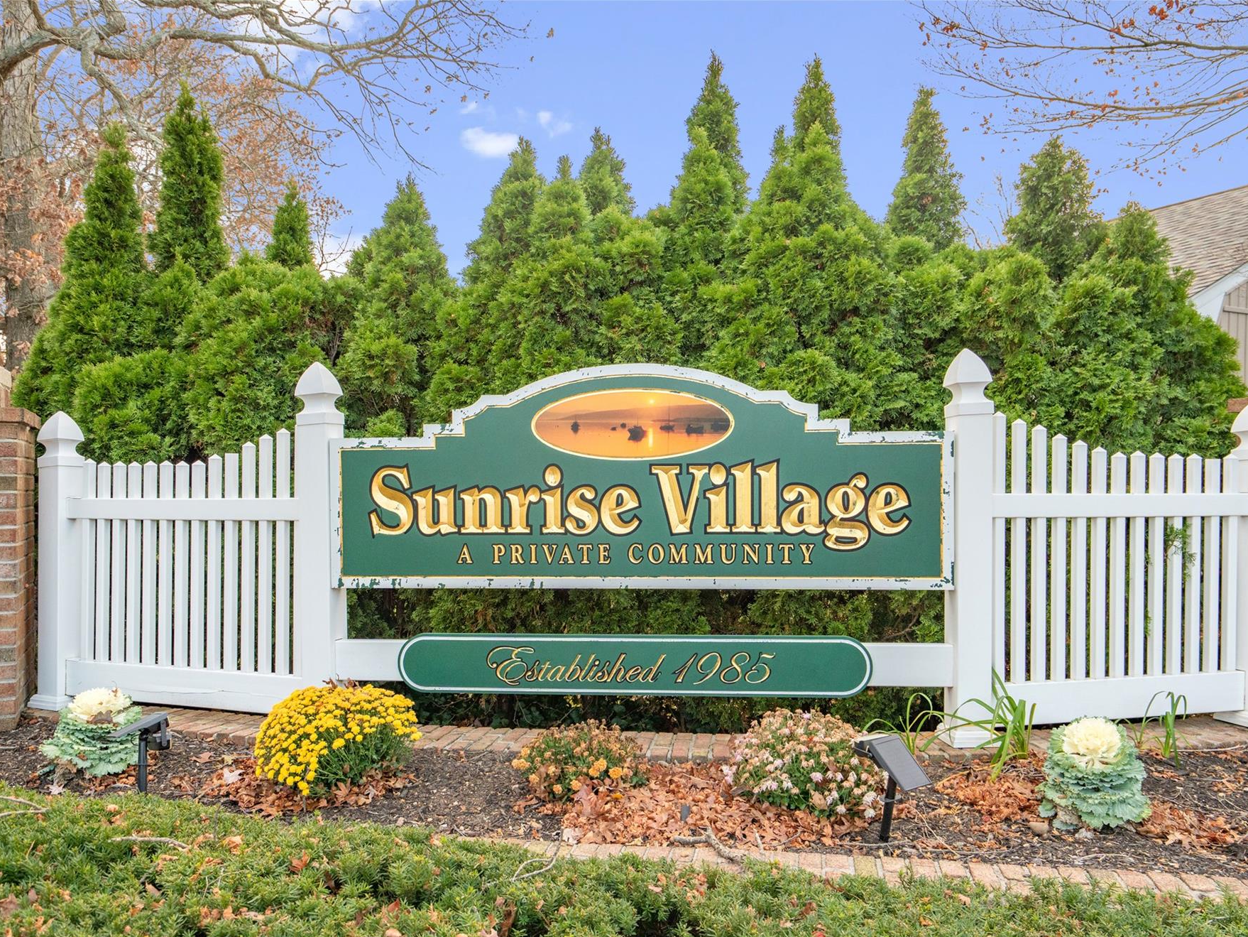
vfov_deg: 49.7
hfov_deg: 63.4
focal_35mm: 28
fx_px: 1010
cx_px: 633
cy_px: 484
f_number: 5.6
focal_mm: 25
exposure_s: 1/250
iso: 1600
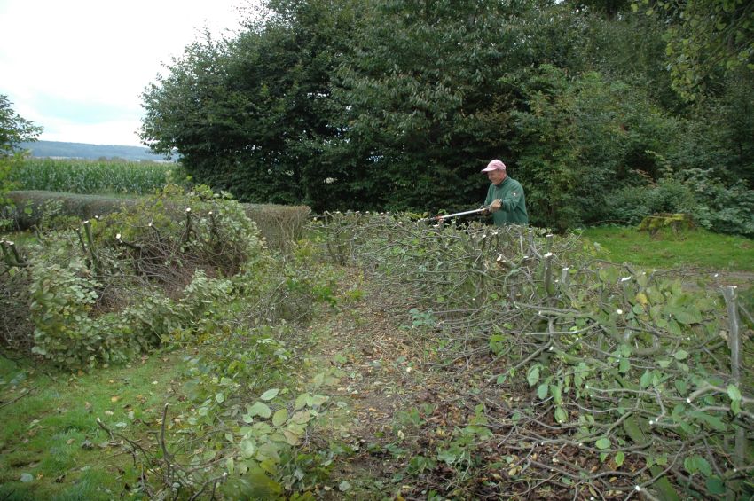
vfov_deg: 47.8
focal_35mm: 27
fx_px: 565
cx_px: 377
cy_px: 250
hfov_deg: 67.4
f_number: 3.5
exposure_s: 1/400
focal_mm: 18
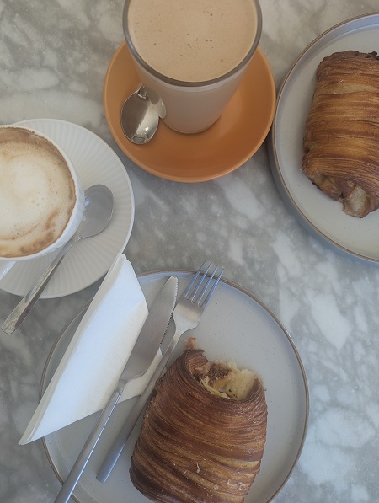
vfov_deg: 71.5
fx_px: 349
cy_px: 252
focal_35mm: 24
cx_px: 190
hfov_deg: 57.0
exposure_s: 1/96.1
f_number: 1.85
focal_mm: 6.81
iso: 44
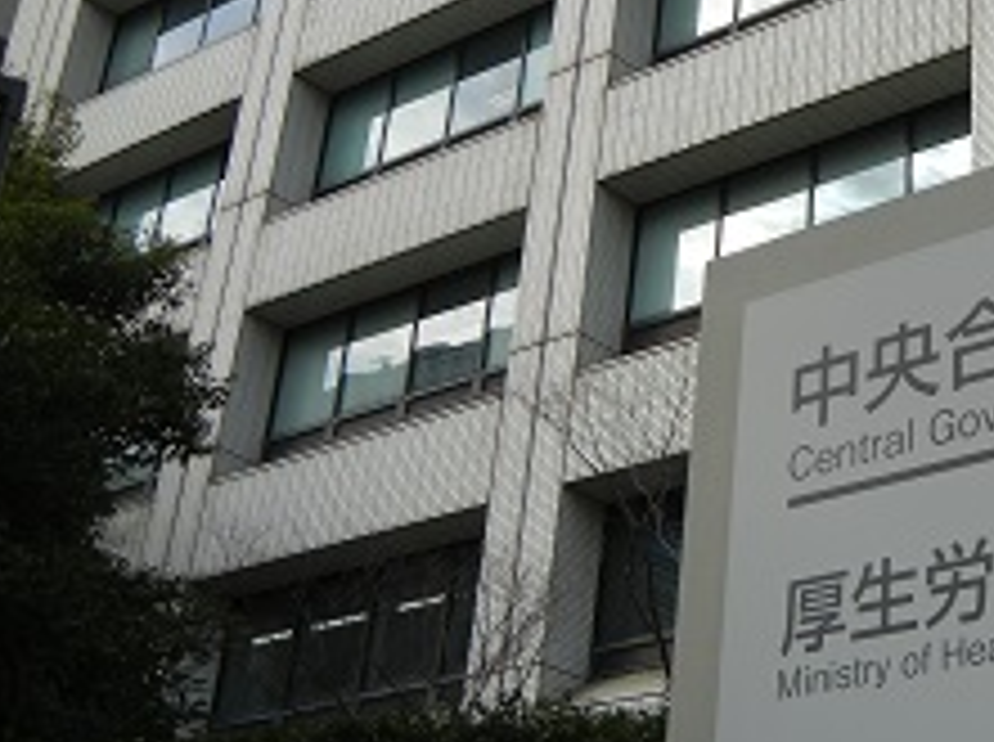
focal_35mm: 70
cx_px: 819
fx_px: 2007
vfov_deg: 20.7
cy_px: 146
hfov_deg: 27.2
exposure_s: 1/249
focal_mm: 7.1
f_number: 7.4
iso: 160
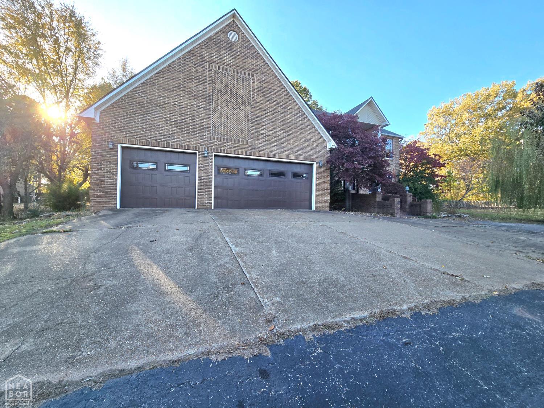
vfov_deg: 89.9
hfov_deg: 106.2
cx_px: 272
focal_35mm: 13
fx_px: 204
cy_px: 204
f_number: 2.2
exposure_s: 1/556
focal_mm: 2.2
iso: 50
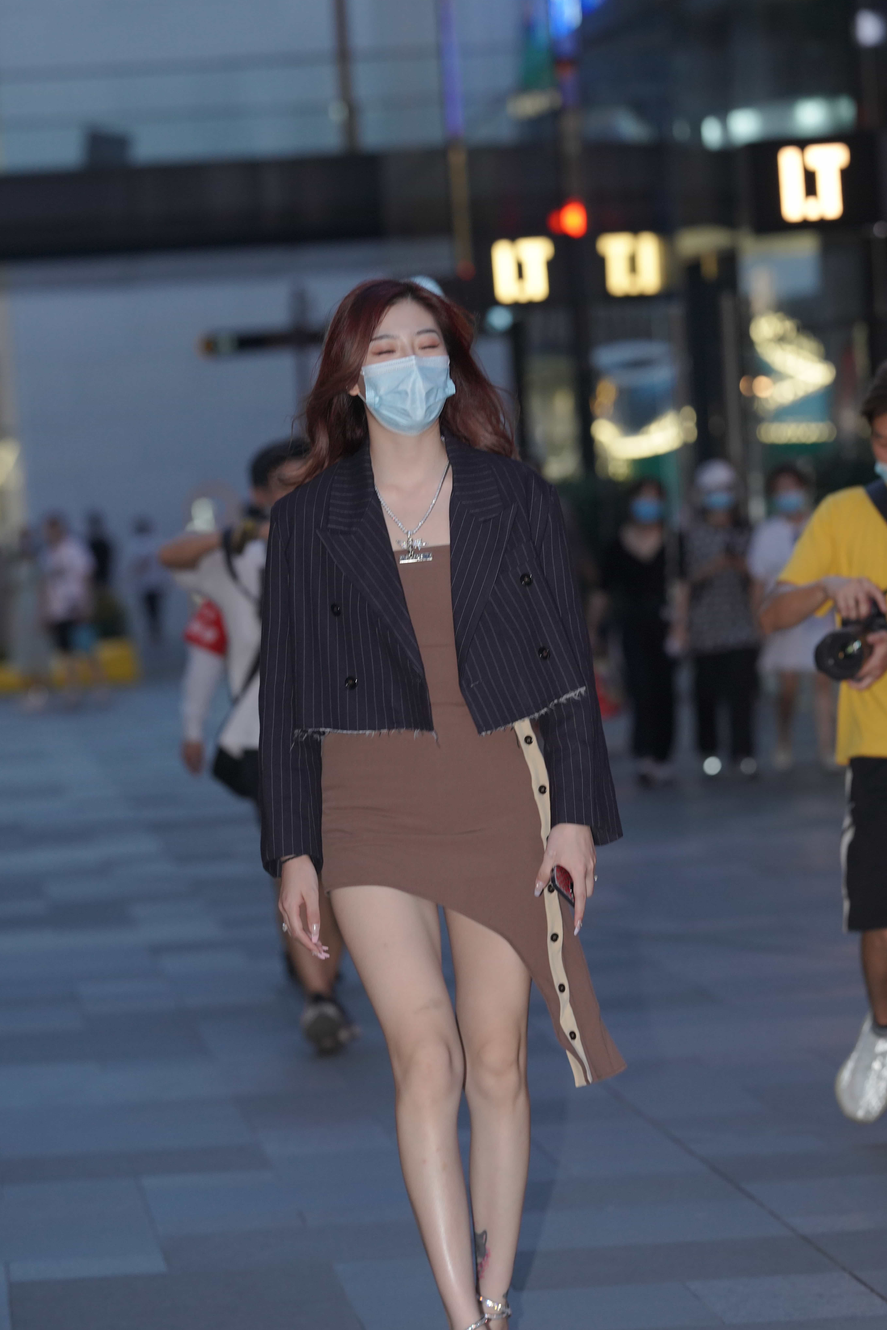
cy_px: 743
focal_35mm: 158
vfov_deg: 13.0
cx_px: 450
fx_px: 5839
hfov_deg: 8.7
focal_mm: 135
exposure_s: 1/400
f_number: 3.5
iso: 800
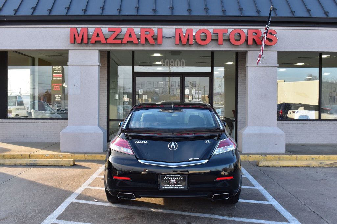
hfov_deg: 49.6
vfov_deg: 34.2
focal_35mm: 39
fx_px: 365
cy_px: 112
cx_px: 168
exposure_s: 1/100
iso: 400
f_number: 9
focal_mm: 26
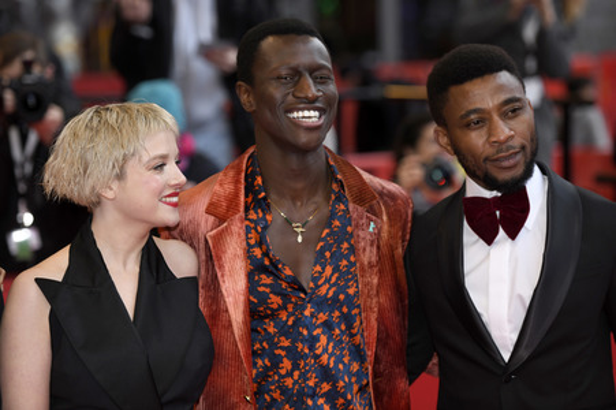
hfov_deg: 16.4
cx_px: 308
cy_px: 205
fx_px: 2137
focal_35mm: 125
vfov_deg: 11.0
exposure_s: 1/640
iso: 640
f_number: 3.5
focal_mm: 125
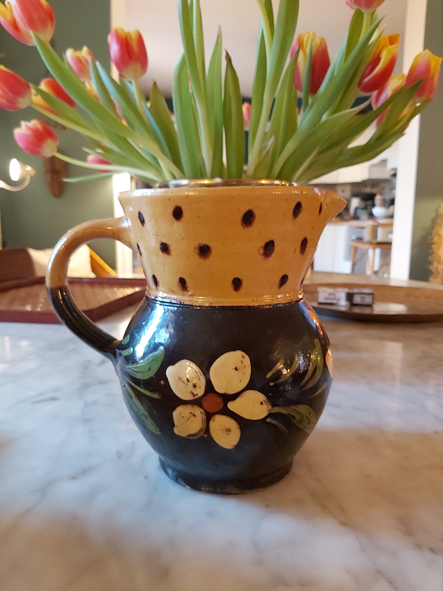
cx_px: 222
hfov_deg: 53.1
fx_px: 444
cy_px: 296
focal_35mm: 26
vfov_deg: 67.3
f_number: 1.7
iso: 400
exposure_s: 1/30
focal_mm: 3.92
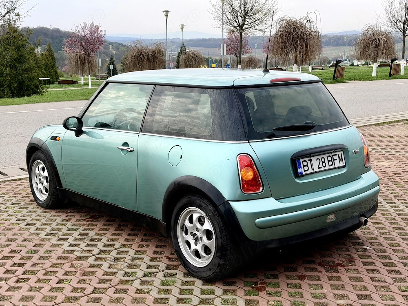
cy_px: 153
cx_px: 204
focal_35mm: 48
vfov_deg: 30.3
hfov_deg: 39.7
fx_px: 566
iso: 64
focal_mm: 6.76
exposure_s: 1/1403
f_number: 1.78
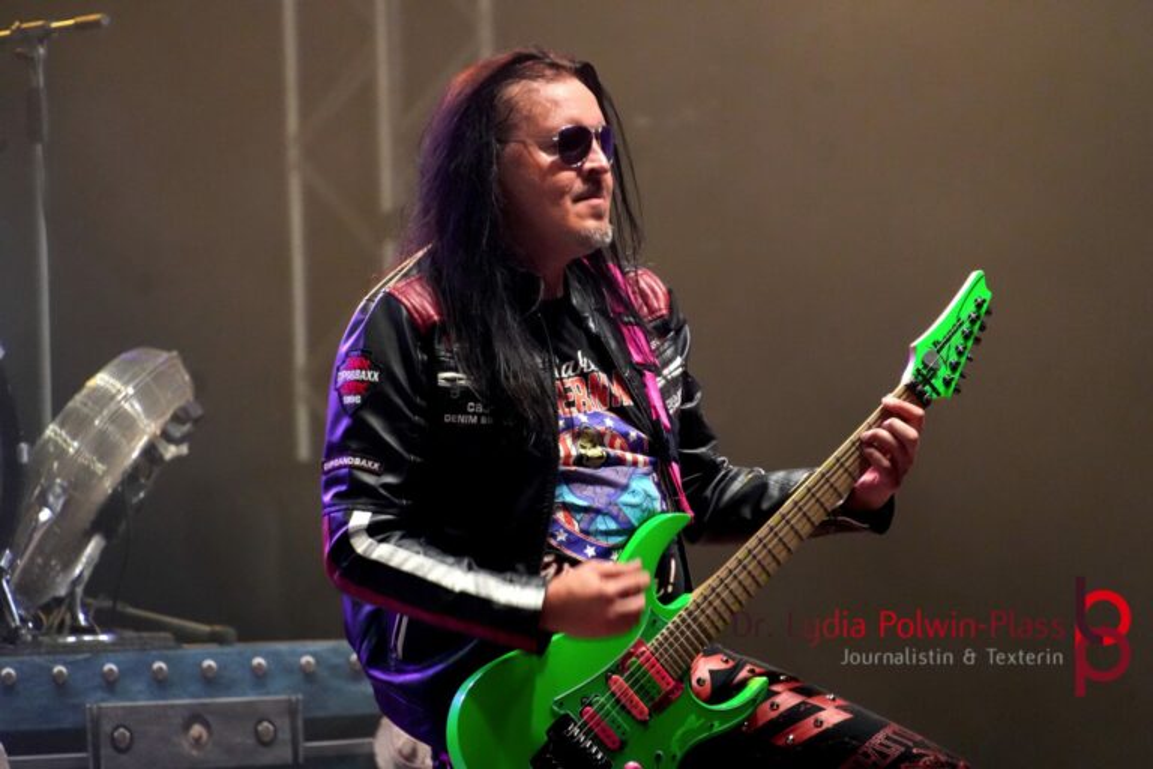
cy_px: 384
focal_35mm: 416
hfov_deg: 5.0
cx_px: 576
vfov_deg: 3.3
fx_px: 13307
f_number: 6.3
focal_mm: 277
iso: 6400
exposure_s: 1/160
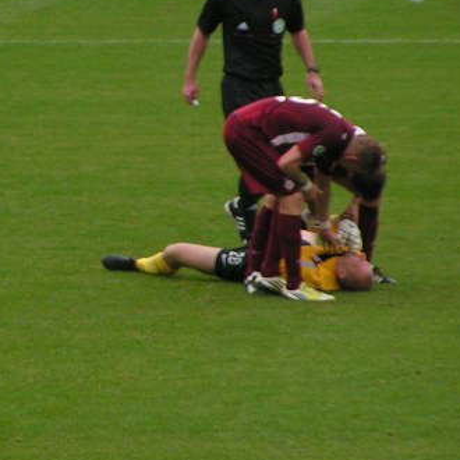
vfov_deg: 3.2
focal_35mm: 555
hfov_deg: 3.2
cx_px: -56
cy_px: 63
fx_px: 8344
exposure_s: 1/400
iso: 125
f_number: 3.5
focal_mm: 39.6
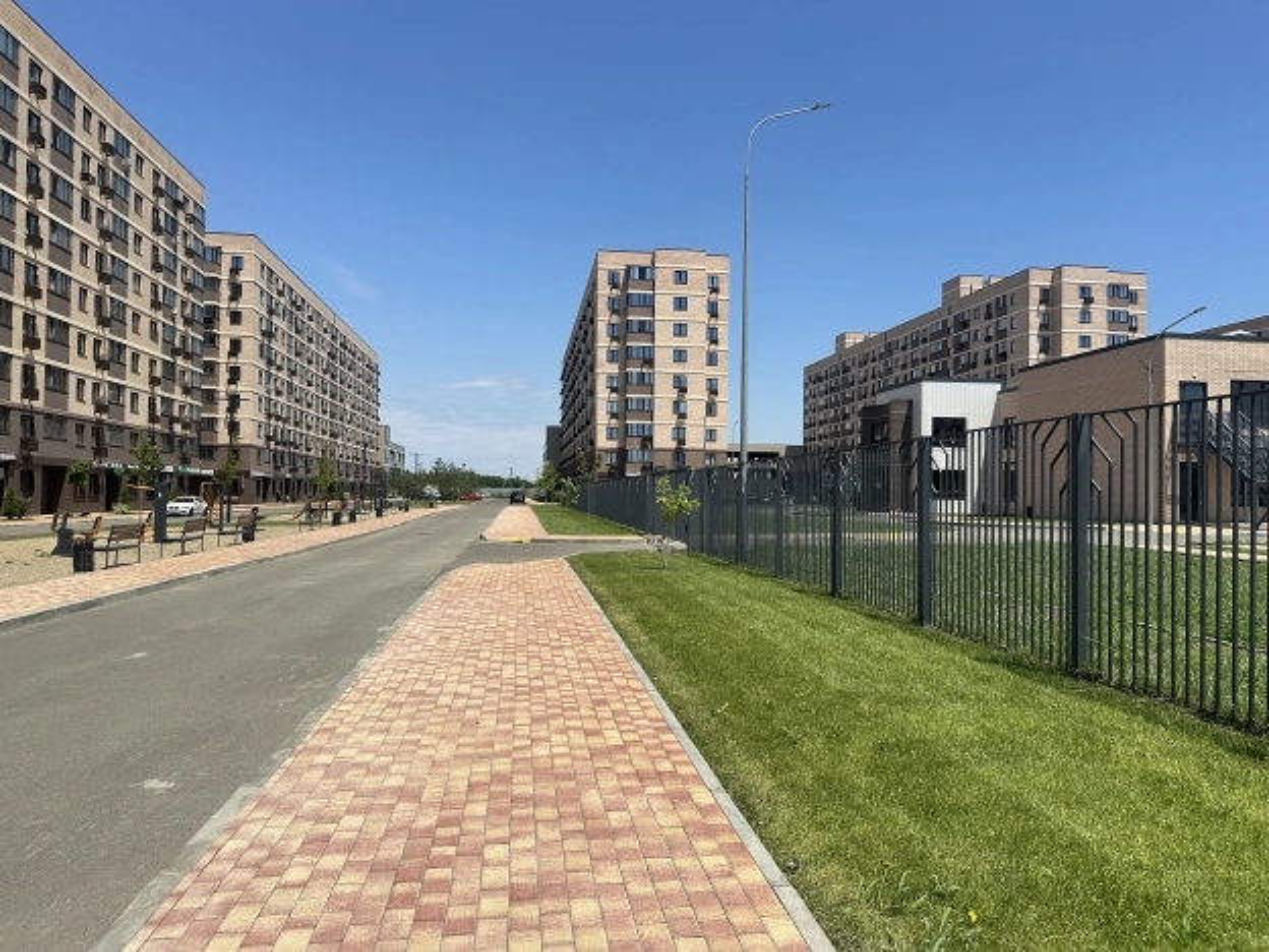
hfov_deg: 71.6
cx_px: 634
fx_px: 880
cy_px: 476
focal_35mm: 24
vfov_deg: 56.8
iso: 80
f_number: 1.78
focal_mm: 6.86
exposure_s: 1/5263
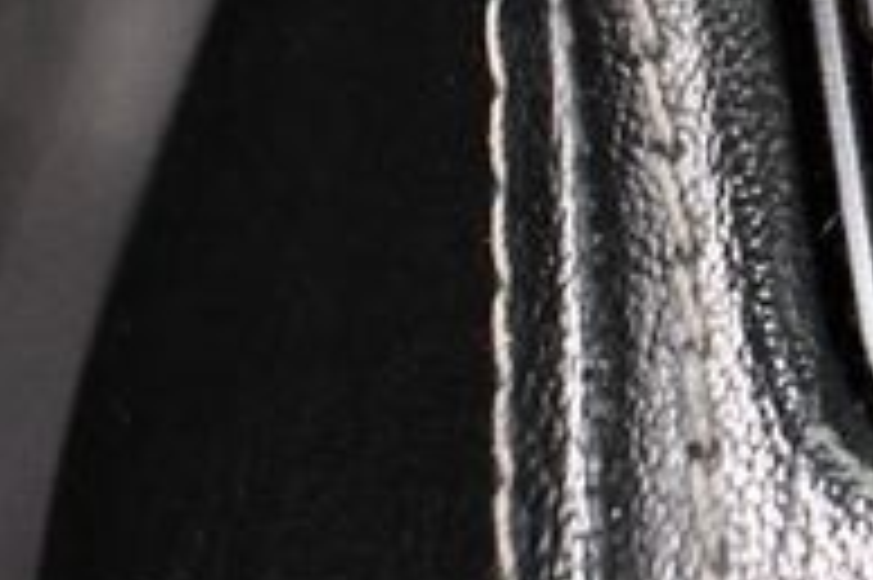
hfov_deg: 16.0
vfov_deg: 11.3
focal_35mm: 119
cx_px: 1246
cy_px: -54
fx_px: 2883
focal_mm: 18
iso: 8000
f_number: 3.5
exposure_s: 1/60
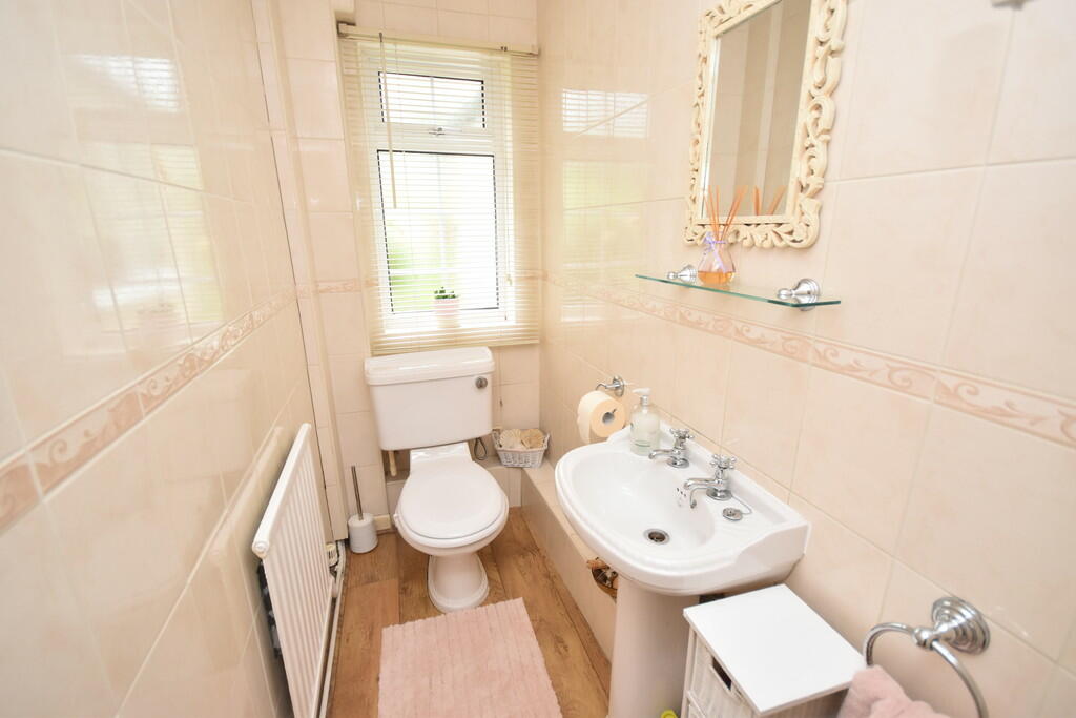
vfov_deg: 77.3
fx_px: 448
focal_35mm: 15
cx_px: 538
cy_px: 359
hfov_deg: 100.4
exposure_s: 1/125
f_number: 4
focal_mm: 10
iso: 900
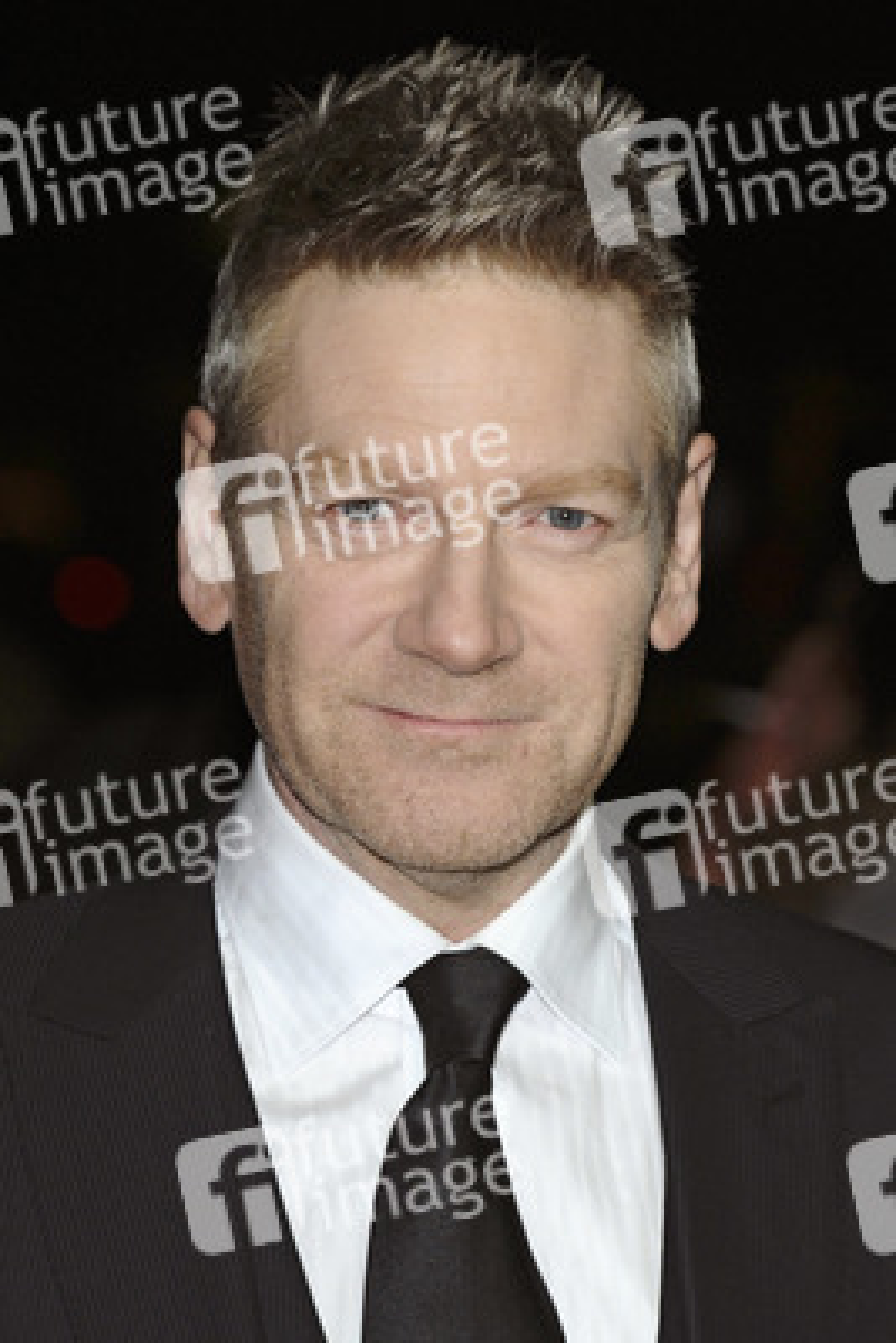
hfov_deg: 9.2
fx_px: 5595
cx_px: 448
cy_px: 672
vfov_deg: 13.7
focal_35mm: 150
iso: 640
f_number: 4.5
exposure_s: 1/250
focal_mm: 100
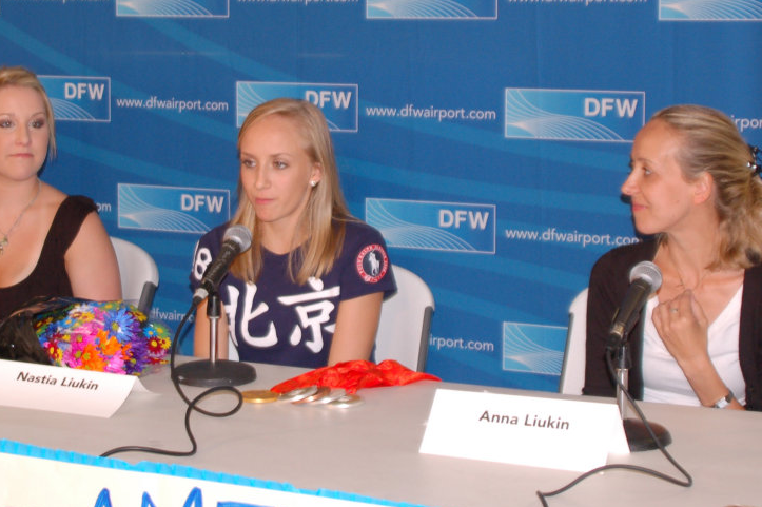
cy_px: 143
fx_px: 1798
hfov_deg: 23.8
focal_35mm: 85
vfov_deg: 16.0
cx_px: 265
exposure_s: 1/60
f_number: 3.8
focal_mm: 32
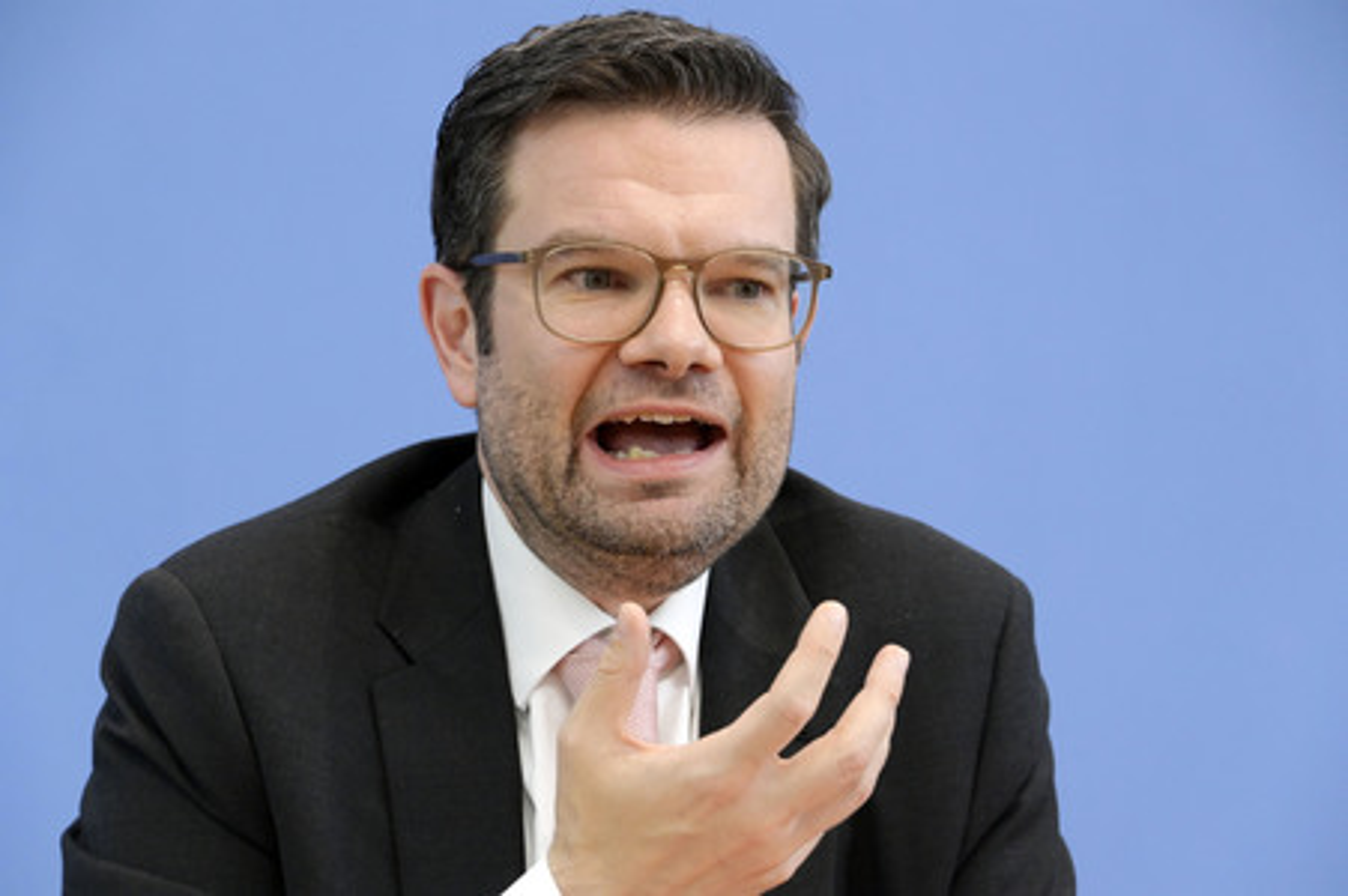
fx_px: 4677
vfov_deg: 11.0
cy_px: 448
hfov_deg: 16.4
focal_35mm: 125
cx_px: 674
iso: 4000
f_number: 6.3
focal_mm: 125
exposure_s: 1/640
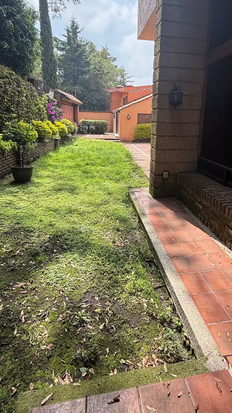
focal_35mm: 20
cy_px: 161
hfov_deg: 55.7
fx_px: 219
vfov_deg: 85.4
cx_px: 132
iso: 50
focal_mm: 2.22
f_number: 2.2
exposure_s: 1/549
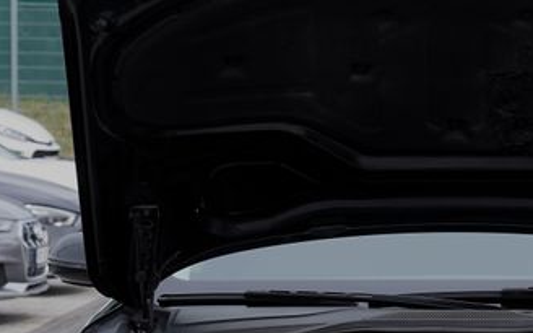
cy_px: 321
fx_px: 2731
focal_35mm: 188
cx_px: 463
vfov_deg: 7.0
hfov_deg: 11.1
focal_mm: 59
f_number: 5
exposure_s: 1/200
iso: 100
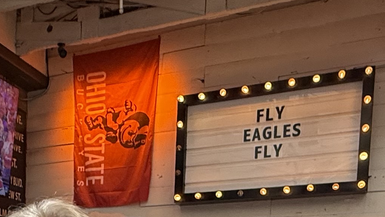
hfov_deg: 33.1
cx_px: 38
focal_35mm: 60
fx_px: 613
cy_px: 369
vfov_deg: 17.1
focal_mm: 2.22
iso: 200
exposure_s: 1/60
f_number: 2.2
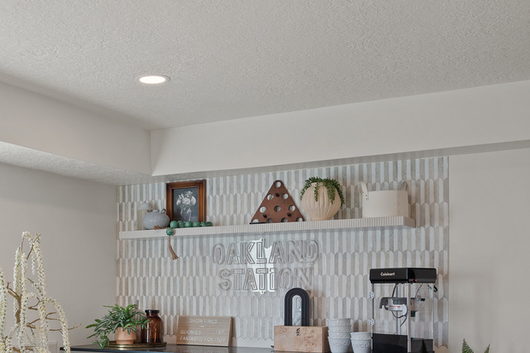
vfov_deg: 27.5
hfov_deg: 39.6
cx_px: 112
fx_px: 707
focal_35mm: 48
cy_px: 287
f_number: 8
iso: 500
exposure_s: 1/10
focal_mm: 29
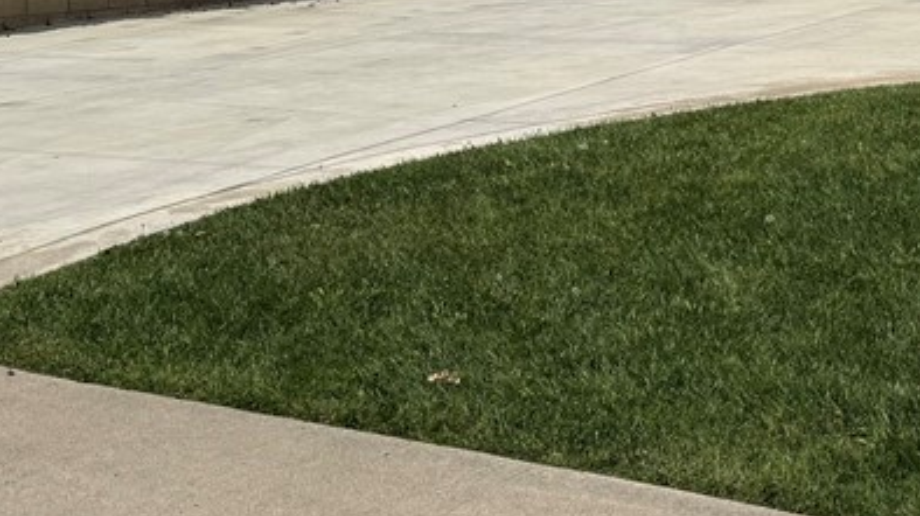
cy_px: -21
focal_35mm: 68
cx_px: 731
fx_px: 1658
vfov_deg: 17.2
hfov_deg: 30.3
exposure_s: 1/10309
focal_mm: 6.76
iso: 80
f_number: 1.78
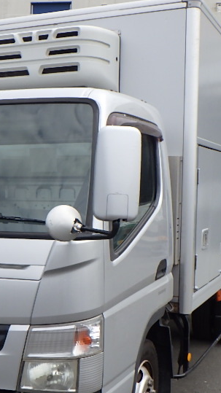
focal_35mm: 58
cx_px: 36
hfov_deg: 20.4
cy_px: 241
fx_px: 605
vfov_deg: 35.9
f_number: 4.2
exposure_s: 1/800
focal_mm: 5
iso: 125
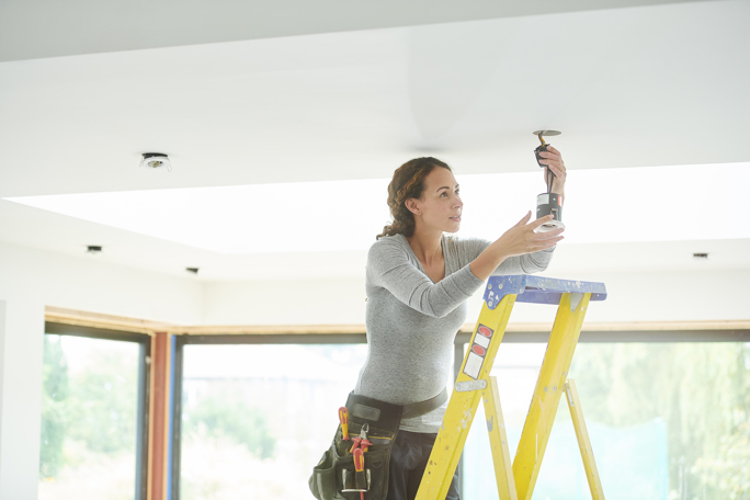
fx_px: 1458
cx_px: 375
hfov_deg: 28.8
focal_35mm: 70
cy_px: 250
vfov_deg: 19.5
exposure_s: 1/100
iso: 500
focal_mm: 70
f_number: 2.8
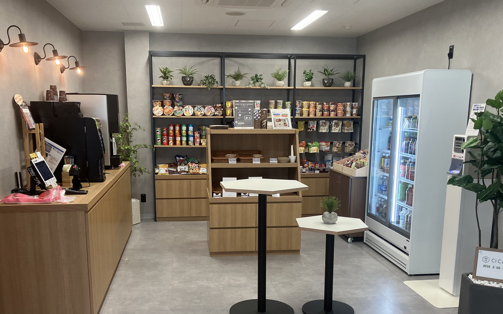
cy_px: 213
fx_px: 494
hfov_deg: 54.0
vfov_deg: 34.9
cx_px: 253
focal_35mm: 36
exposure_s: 1/108
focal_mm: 3.99
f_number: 1.8
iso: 80
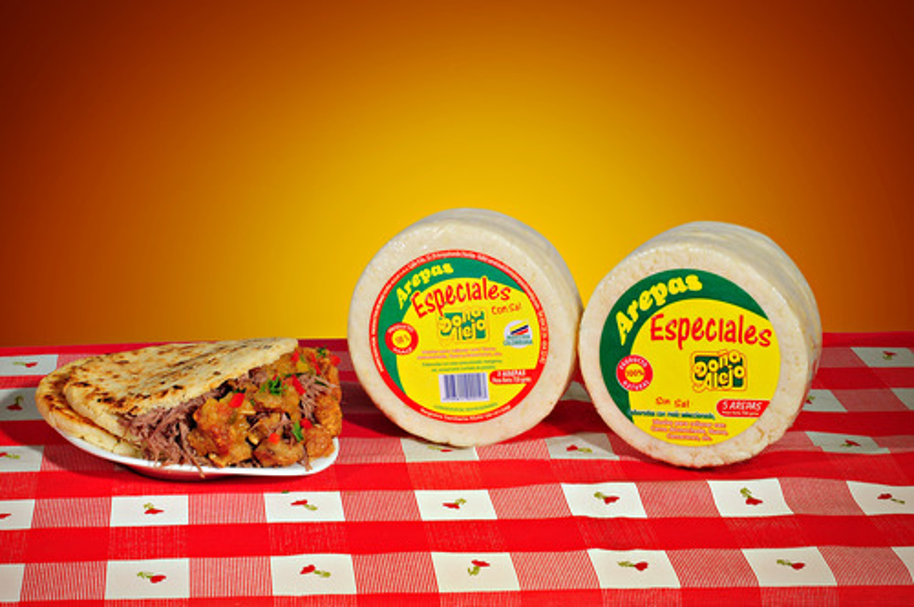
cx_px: 457
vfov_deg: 18.1
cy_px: 304
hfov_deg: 27.0
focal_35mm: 75
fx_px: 1902
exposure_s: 1/20
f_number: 22
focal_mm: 50
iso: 500
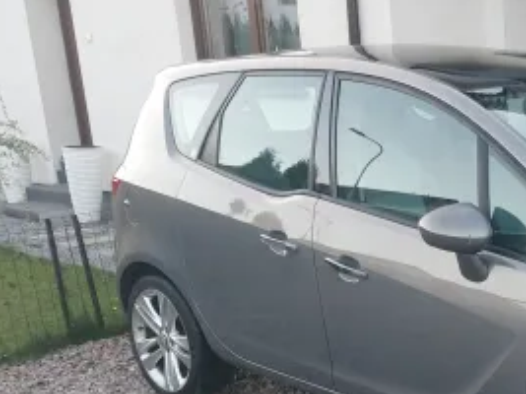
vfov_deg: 20.1
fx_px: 1094
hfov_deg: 25.2
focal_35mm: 72
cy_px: 345
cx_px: 573
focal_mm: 4.6
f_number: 1.8
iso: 125
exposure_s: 1/60
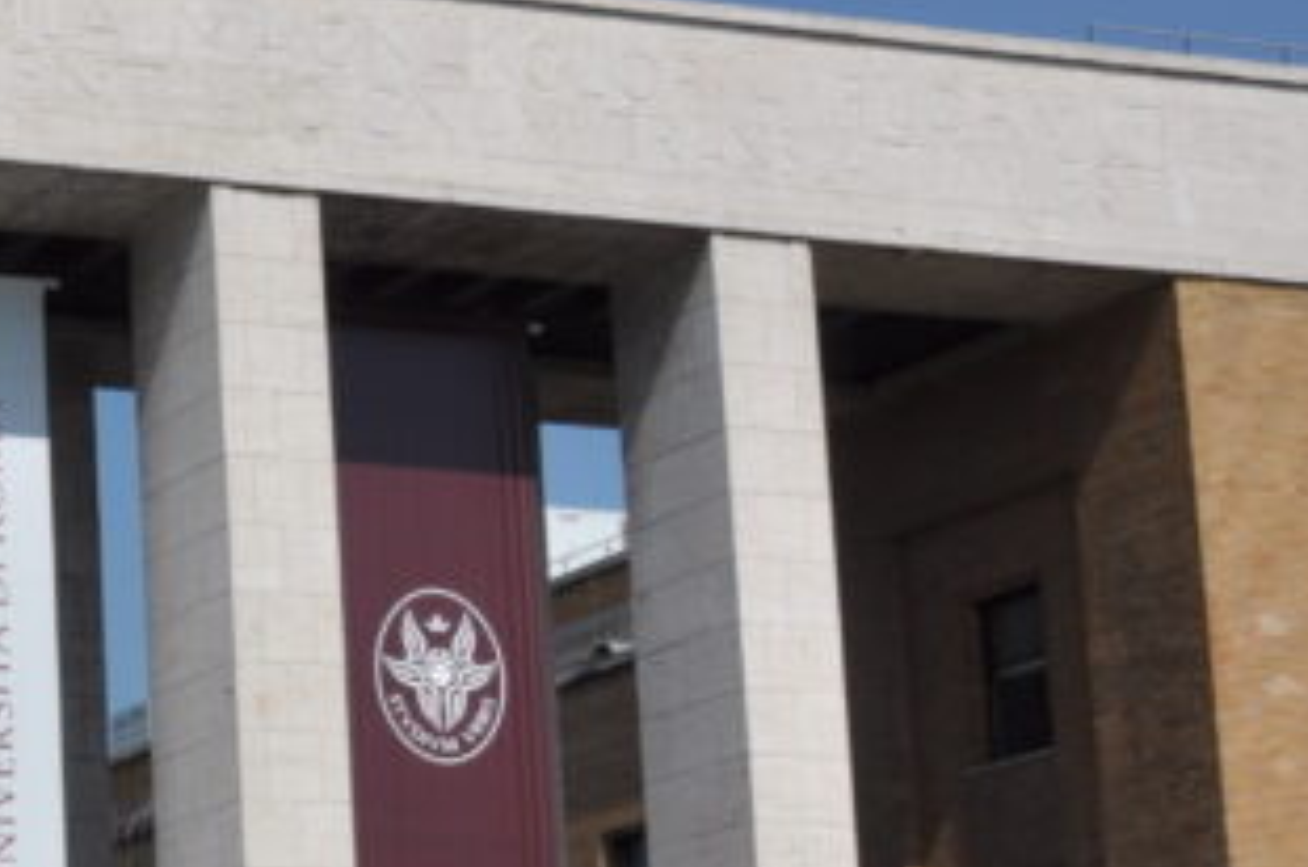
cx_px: -757
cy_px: 816
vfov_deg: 15.1
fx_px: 3227
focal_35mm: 89
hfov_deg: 19.4
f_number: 11
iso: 200
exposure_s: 1/400
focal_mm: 18
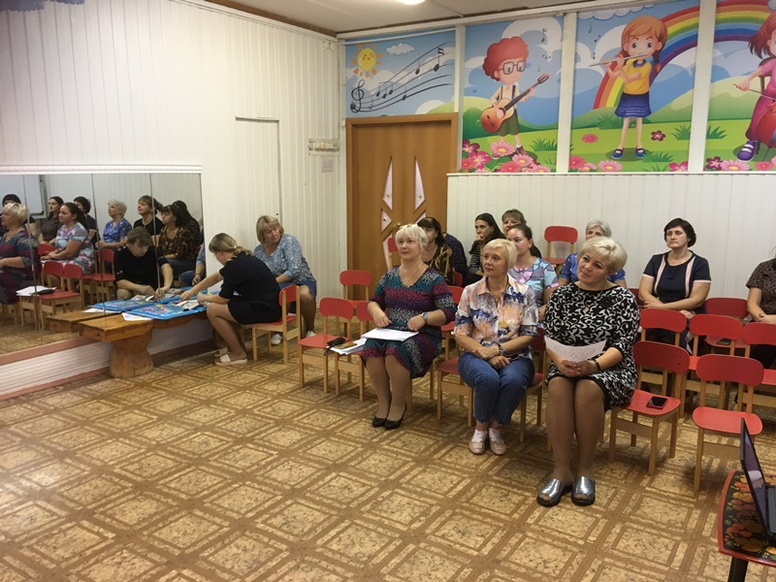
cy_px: 291
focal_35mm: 29
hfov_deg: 61.7
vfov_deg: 48.2
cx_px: 388
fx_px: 650
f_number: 2.2
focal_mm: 4.15
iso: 125
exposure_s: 1/33
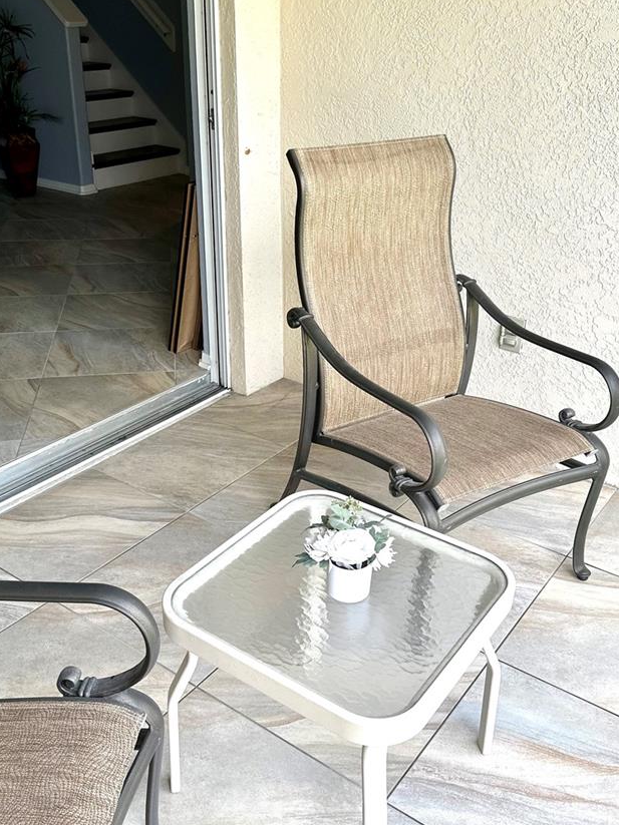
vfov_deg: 52.6
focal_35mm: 35
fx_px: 835
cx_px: 317
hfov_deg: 40.7
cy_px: 400
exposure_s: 1/223
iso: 64
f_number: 1.78
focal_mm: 6.86
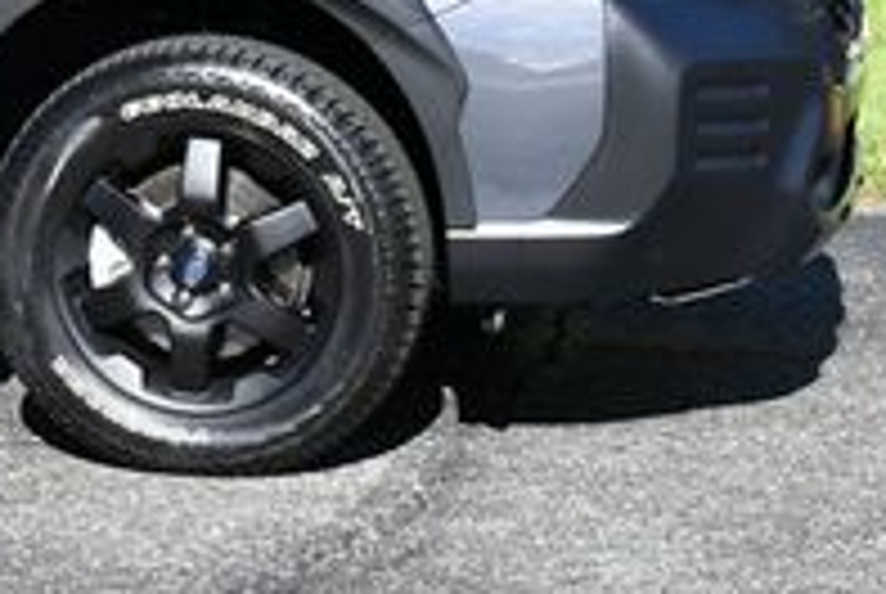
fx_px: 4313
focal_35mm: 175
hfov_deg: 11.2
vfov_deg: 7.7
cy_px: -342
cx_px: -490
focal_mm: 27
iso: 140
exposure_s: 1/250
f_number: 8
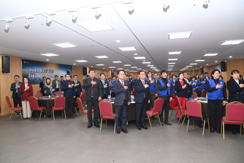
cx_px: 122
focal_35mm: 24
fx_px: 163
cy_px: 82
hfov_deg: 73.7
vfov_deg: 53.1
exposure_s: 1/250
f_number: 6.3
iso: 2500
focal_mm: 24
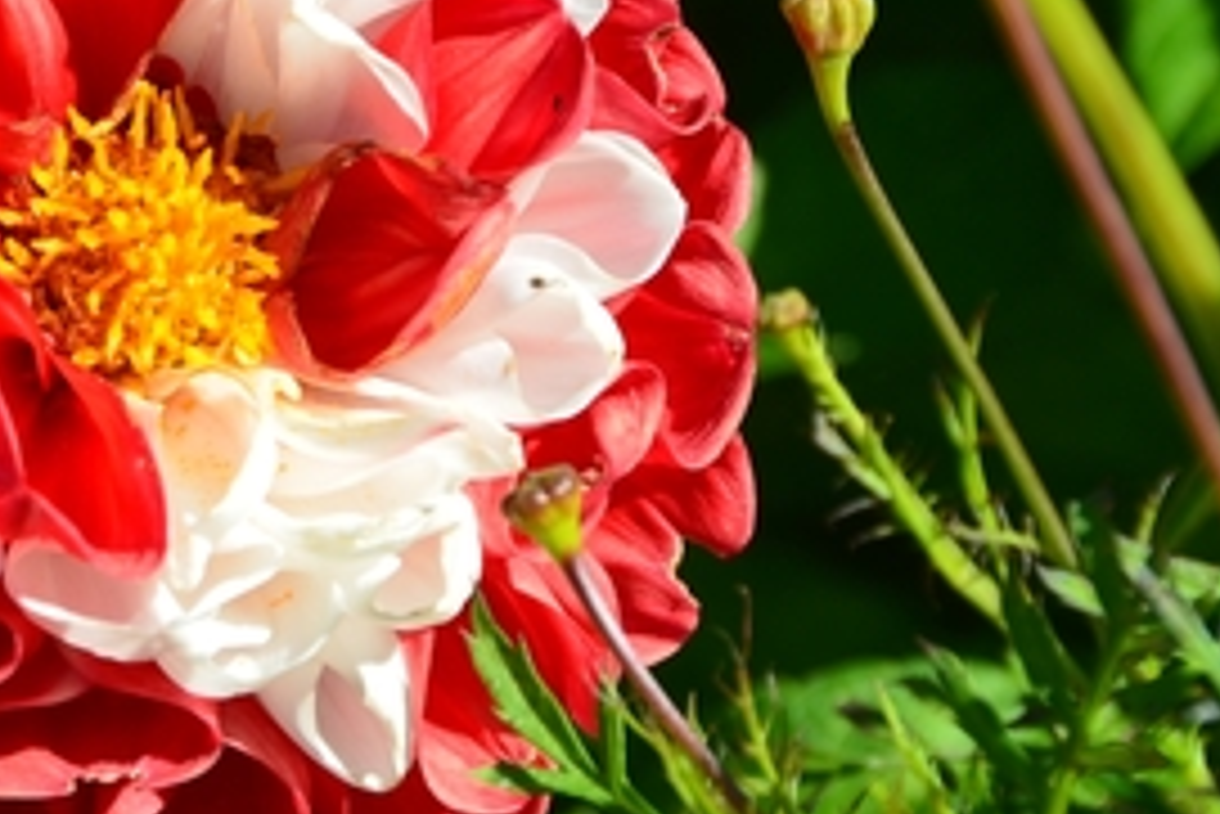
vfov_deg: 4.0
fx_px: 11803
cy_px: 358
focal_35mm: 348
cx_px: 176
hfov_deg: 5.9
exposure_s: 1/250
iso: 200
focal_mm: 105
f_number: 9.5
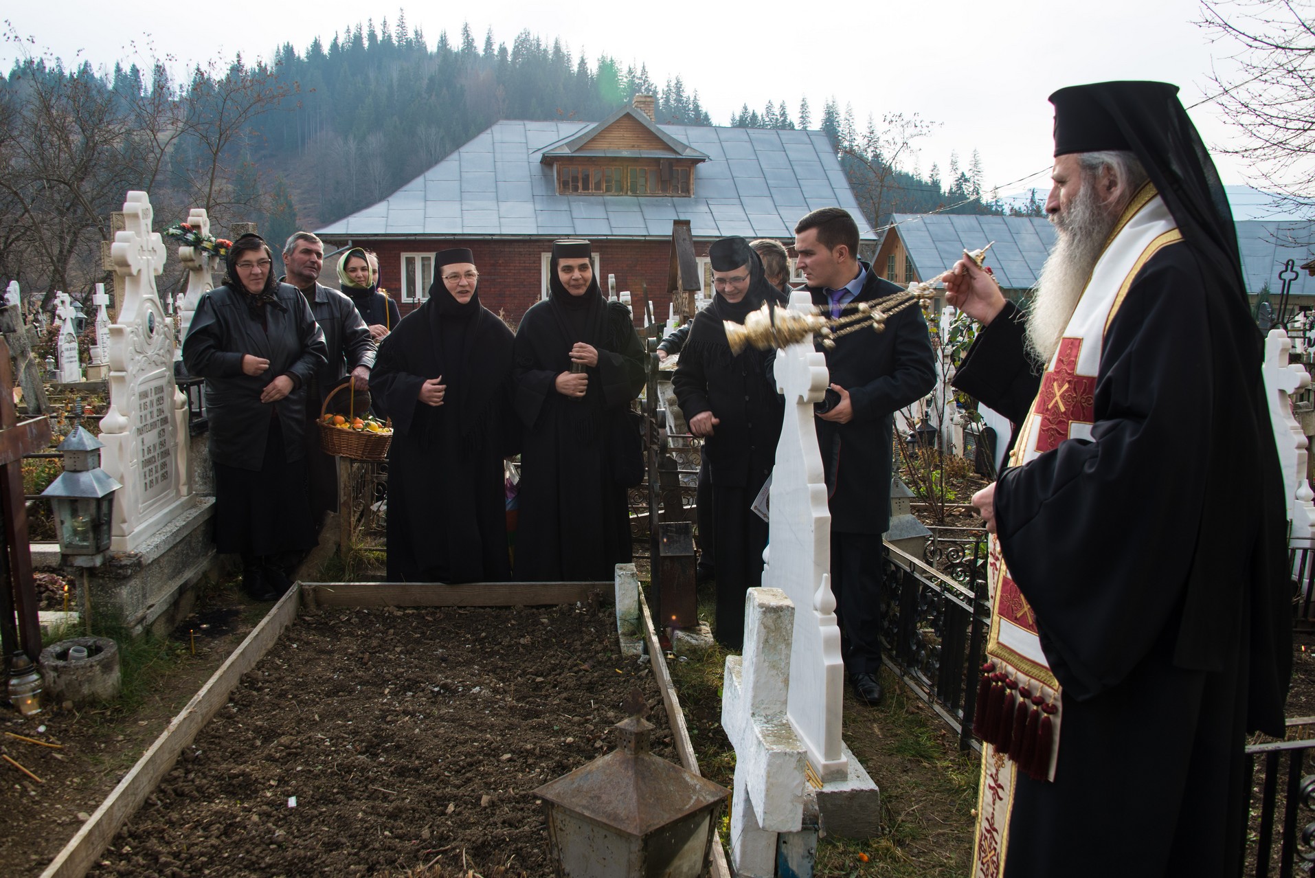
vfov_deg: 46.4
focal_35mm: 28
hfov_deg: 65.4
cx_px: 658
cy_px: 439
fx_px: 1023
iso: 100
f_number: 8
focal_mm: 28
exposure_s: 1/100
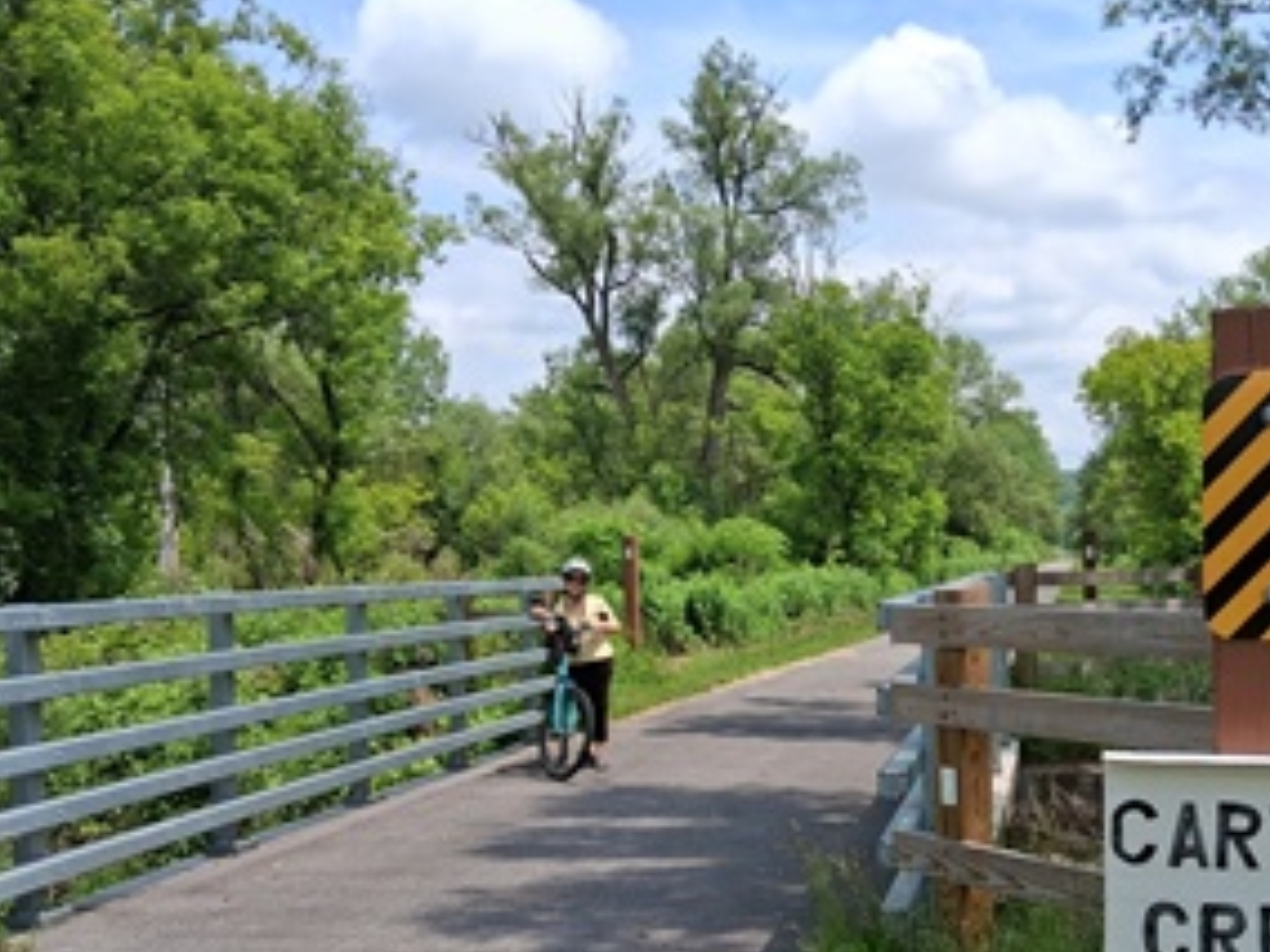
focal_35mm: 44
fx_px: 1614
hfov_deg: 42.6
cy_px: 644
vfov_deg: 32.6
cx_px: 800
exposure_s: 1/667
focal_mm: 3.98
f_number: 1.8
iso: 25
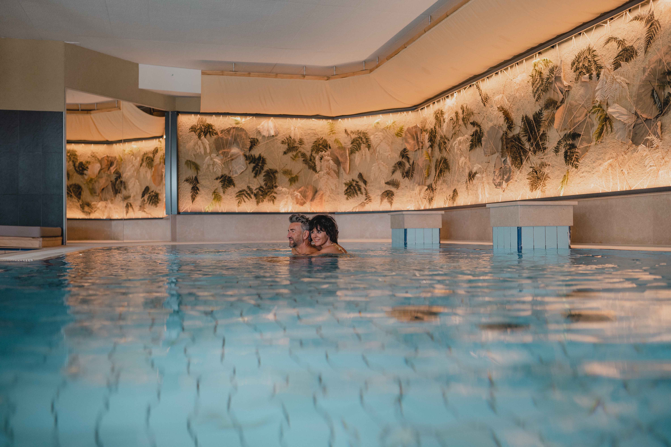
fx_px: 652
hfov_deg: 54.4
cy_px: 224
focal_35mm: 35
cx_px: 336
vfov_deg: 37.9
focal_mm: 35
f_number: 2
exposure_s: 1/320
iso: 800
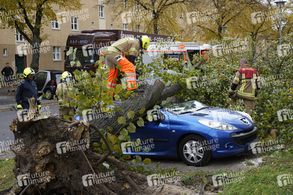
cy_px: 98
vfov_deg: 26.0
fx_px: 423
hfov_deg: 38.2
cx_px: 146
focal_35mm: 52
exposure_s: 1/40
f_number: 8
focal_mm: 52
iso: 160
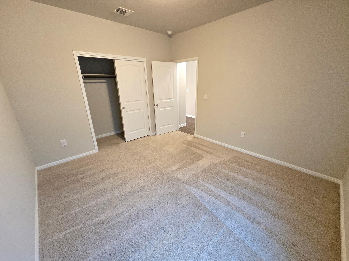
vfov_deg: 89.9
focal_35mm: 13
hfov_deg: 106.2
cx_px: 174
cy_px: 130
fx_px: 131
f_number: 2.2
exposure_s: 1/30
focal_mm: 2.2
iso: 1250
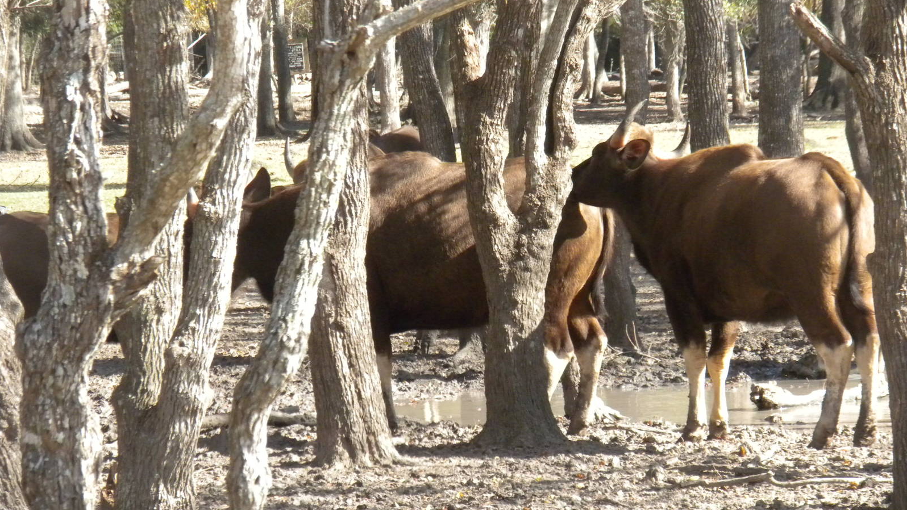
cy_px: 292
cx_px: 454
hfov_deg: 8.3
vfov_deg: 4.7
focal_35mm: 260
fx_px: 6253
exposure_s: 1/504
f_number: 5.2
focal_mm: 42.1
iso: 400
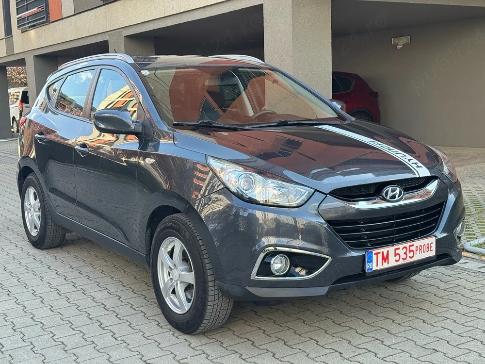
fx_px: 673
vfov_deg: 30.3
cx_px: 242
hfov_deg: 39.7
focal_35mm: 48
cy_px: 182
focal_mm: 6.76
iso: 64
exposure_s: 1/433
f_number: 1.78
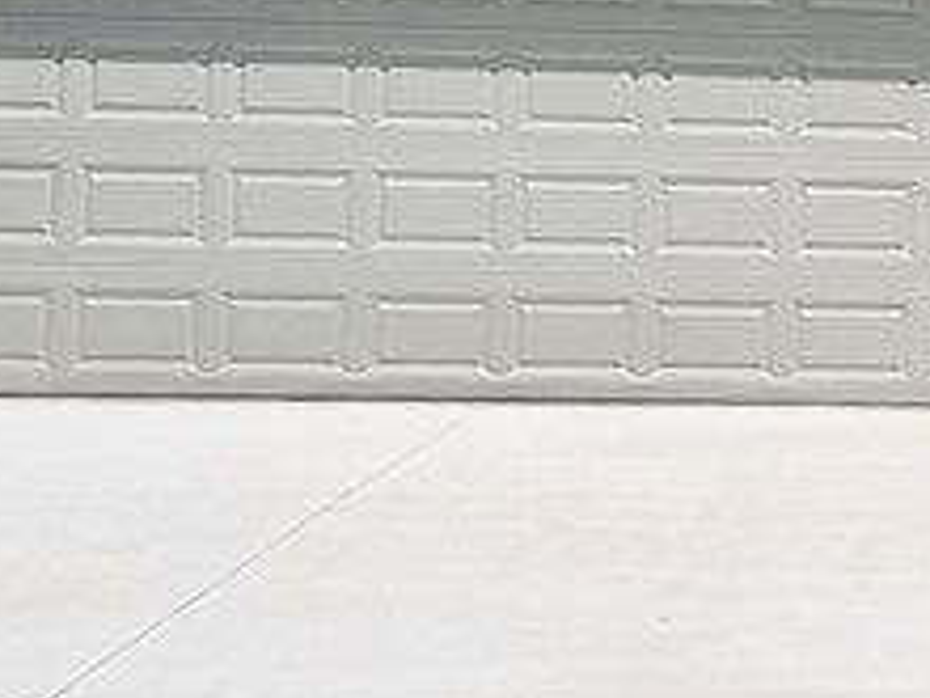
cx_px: 1522
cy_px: 76
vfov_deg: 12.2
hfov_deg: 14.8
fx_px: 3251
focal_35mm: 121
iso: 50
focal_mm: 5.4
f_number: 1.8
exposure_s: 1/6608
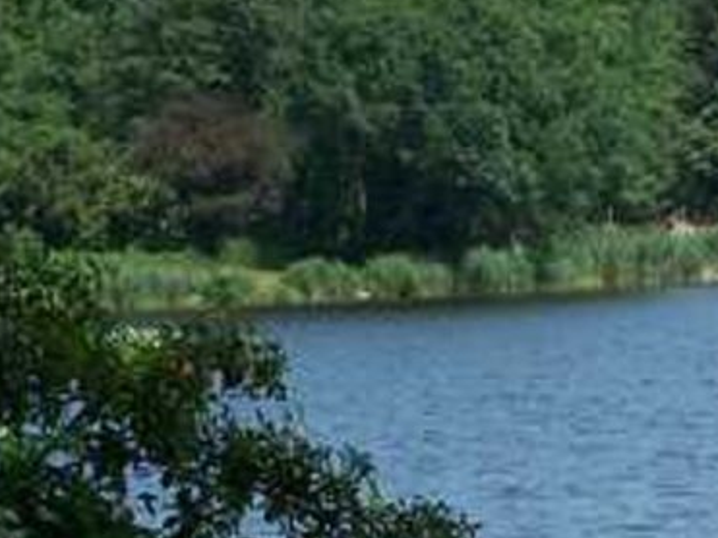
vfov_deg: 4.4
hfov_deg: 5.8
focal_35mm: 340
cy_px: 321
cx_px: 1062
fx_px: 7050
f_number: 3.2
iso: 80
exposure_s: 1/1000
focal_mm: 17.5
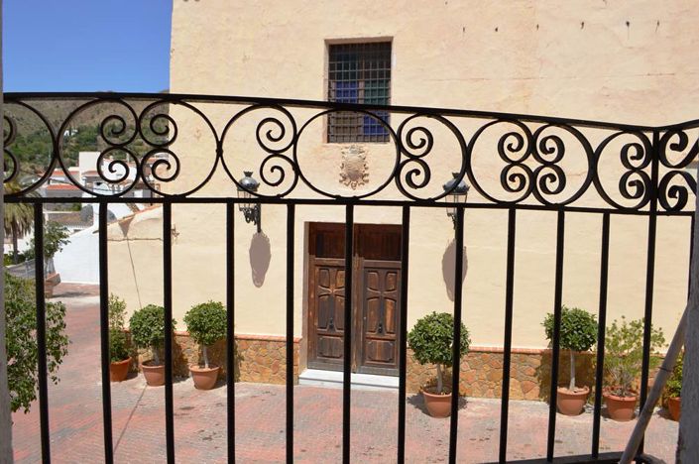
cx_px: 350
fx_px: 524
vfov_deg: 47.8
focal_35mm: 27
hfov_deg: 67.5
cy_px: 232
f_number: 9
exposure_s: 1/320
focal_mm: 18
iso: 100
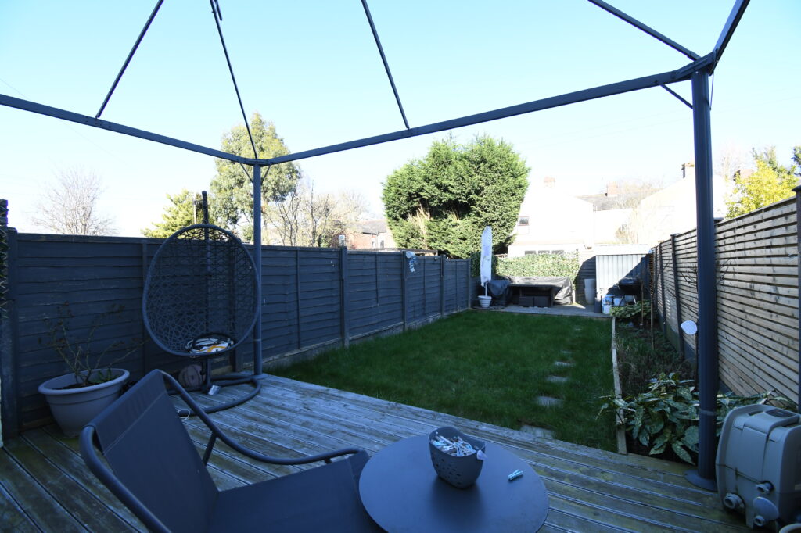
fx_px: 334
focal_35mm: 15
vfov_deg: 77.3
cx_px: 400
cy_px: 266
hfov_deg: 100.4
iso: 560
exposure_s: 1/250
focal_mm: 10
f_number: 8
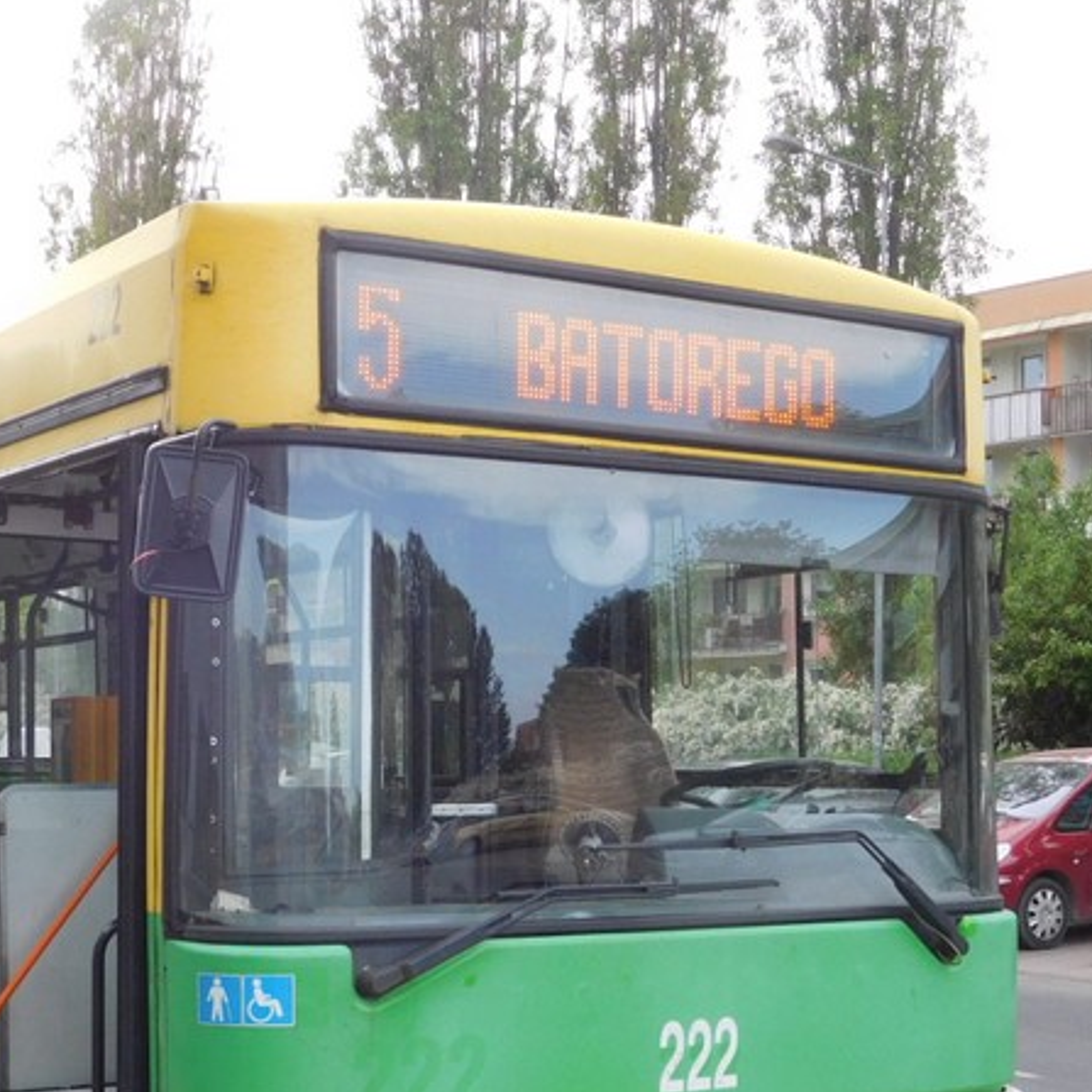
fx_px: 2034
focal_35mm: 57
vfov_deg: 29.8
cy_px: 754
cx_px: 332
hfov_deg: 29.8
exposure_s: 1/250
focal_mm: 5.7
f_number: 3.6
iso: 200
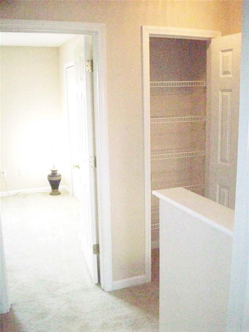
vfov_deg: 50.1
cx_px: 124
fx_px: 355
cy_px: 166
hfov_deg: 38.7
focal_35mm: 37
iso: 800
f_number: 2.8
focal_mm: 6.2
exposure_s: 1/128
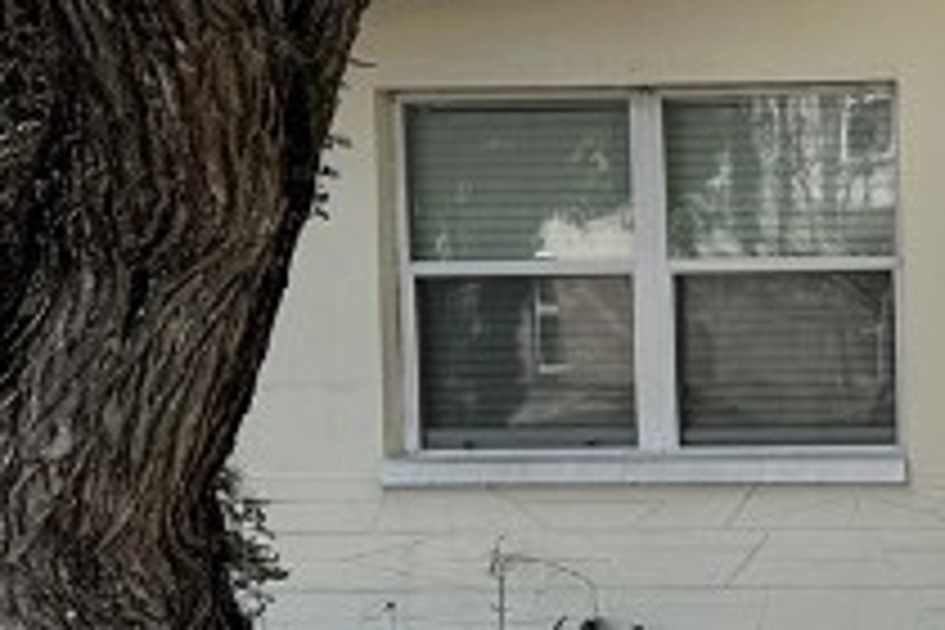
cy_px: 414
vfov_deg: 11.2
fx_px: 3202
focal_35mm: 122
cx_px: 1566
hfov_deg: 15.1
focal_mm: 6.86
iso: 80
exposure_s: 1/850
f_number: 1.78
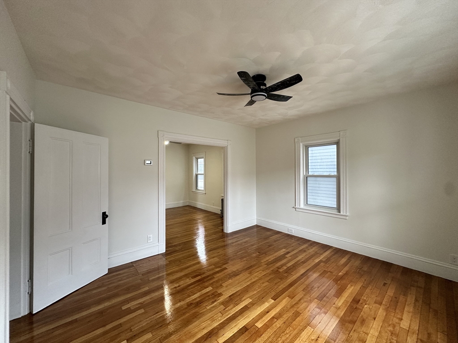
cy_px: 172
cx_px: 229
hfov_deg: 102.1
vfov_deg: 85.7
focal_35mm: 14
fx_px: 185
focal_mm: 2.22
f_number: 2.2
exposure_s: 1/60
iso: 200
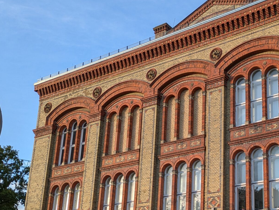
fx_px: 427
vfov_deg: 27.0
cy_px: 170
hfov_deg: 34.6
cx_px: 239
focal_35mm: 53
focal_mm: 5.43
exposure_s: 1/781
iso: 42
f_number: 1.89
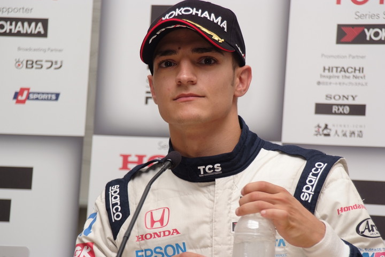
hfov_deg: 10.1
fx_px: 2171
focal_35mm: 203
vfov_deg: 6.8
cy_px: 128
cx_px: 192
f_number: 5.6
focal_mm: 135
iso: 400
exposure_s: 1/125
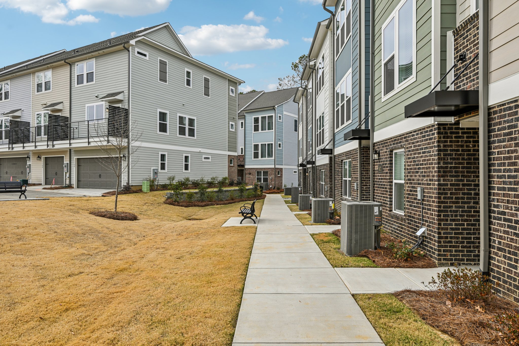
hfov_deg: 73.7
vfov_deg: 53.1
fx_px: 346
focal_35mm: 24
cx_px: 260
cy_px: 173
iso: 64
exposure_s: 1/125
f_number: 8
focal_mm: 24
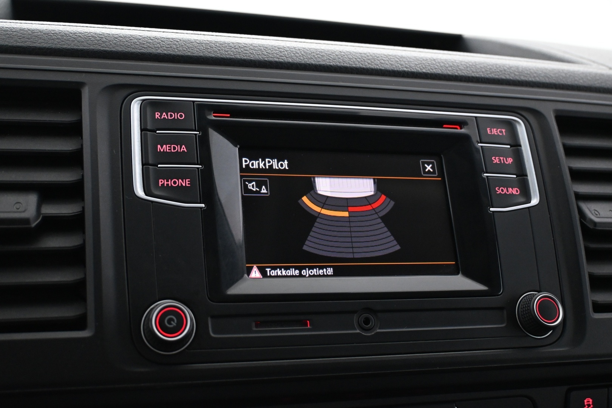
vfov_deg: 32.4
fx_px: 701
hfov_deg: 47.2
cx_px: 306
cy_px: 204
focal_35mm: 41
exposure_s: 1/40
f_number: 4.5
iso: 2500
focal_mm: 27.5
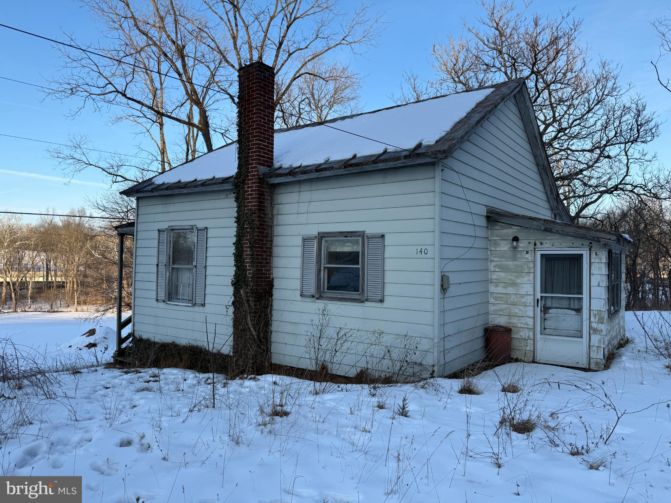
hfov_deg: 71.6
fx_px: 465
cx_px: 336
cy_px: 252
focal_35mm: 24
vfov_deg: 56.8
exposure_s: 1/1493
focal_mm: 6.76
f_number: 1.78
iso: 80
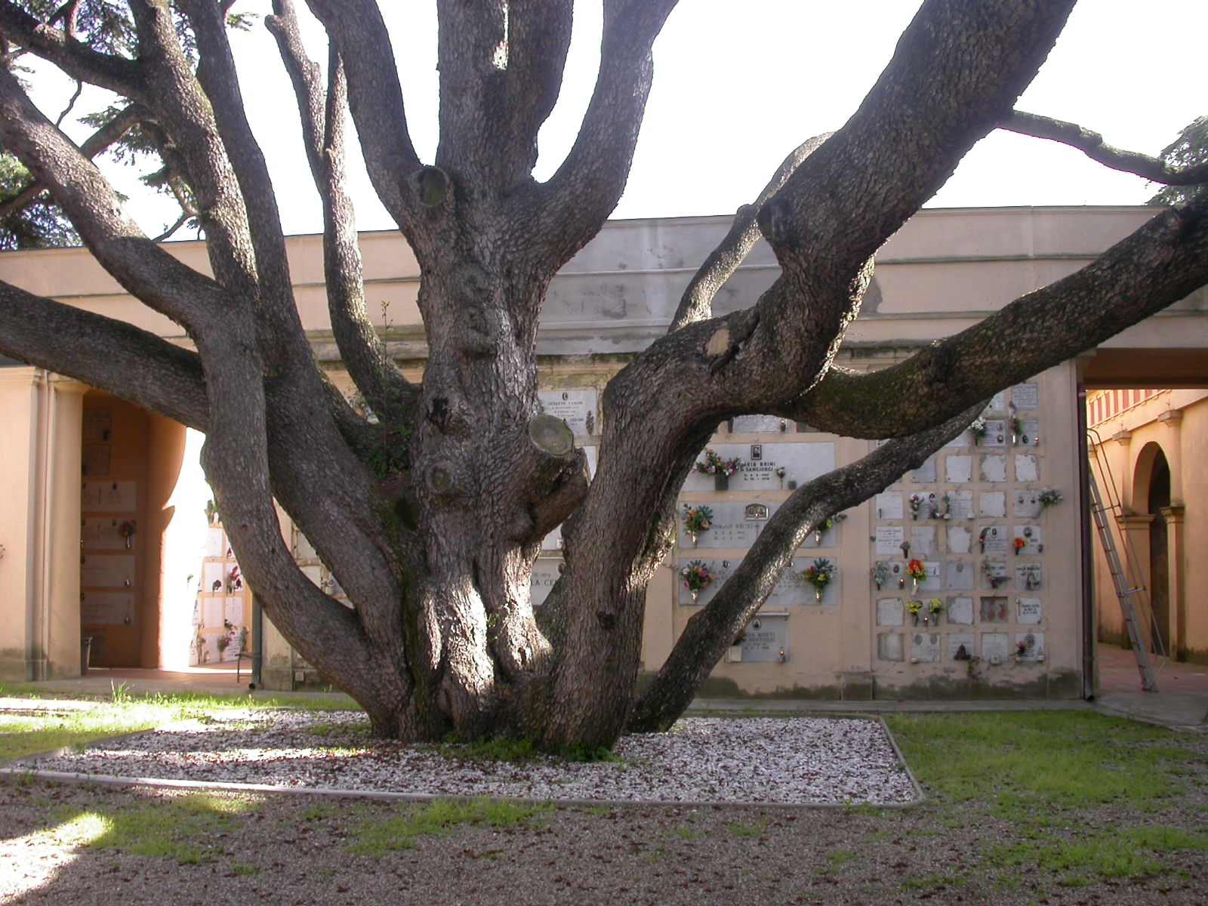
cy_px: 453
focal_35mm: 38
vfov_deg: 37.7
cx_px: 604
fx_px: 1326
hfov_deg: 49.0
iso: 100
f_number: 4.7
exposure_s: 1/112
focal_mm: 7.85
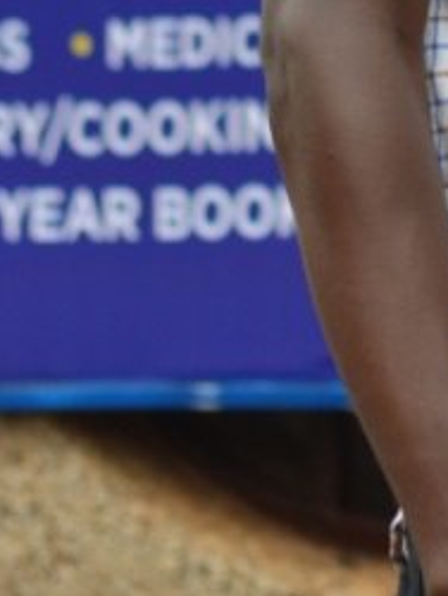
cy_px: -308
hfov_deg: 1.3
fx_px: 19845
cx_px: 718
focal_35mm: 1152
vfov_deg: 1.7
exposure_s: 1/2000
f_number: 5.6
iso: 400
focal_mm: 195
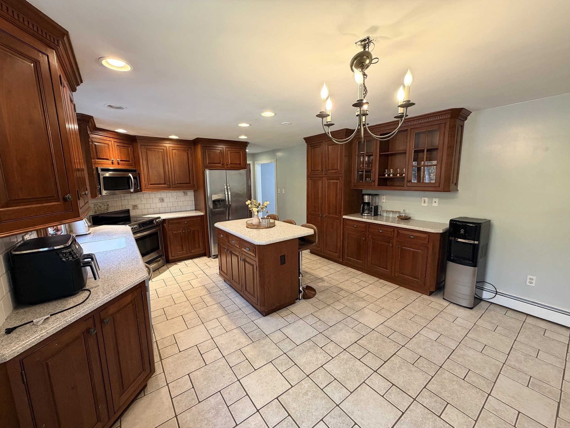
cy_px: 214
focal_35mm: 14
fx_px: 231
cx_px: 285
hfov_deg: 102.1
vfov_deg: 85.7
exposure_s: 1/60
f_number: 2.2
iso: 250
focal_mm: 2.22
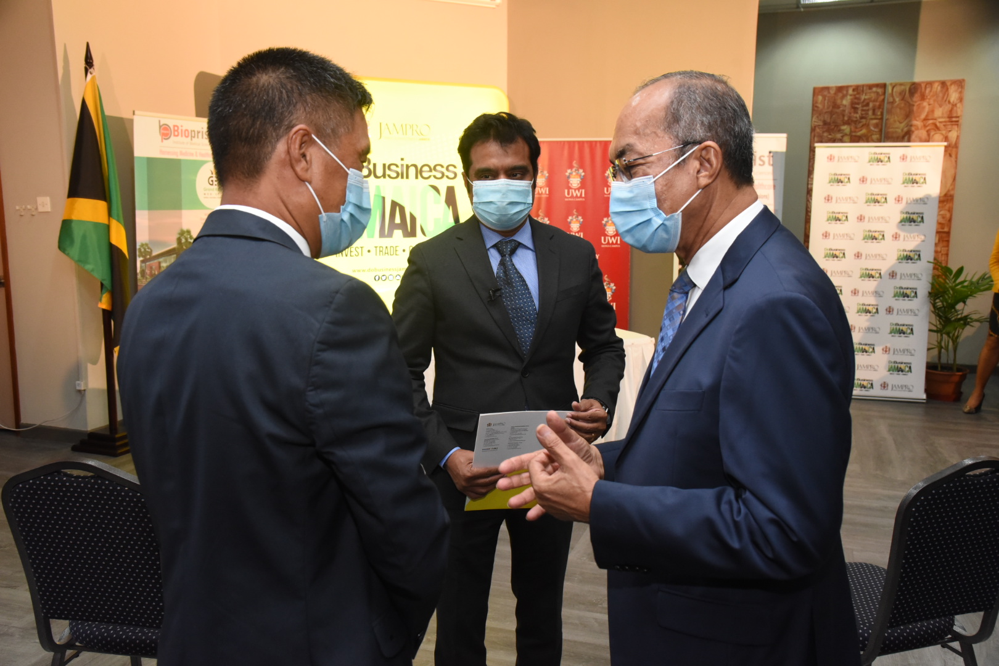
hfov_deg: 58.7
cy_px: 333
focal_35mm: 32
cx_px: 500
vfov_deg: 41.1
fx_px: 888
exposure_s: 1/125
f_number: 7.1
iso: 4000
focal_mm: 32
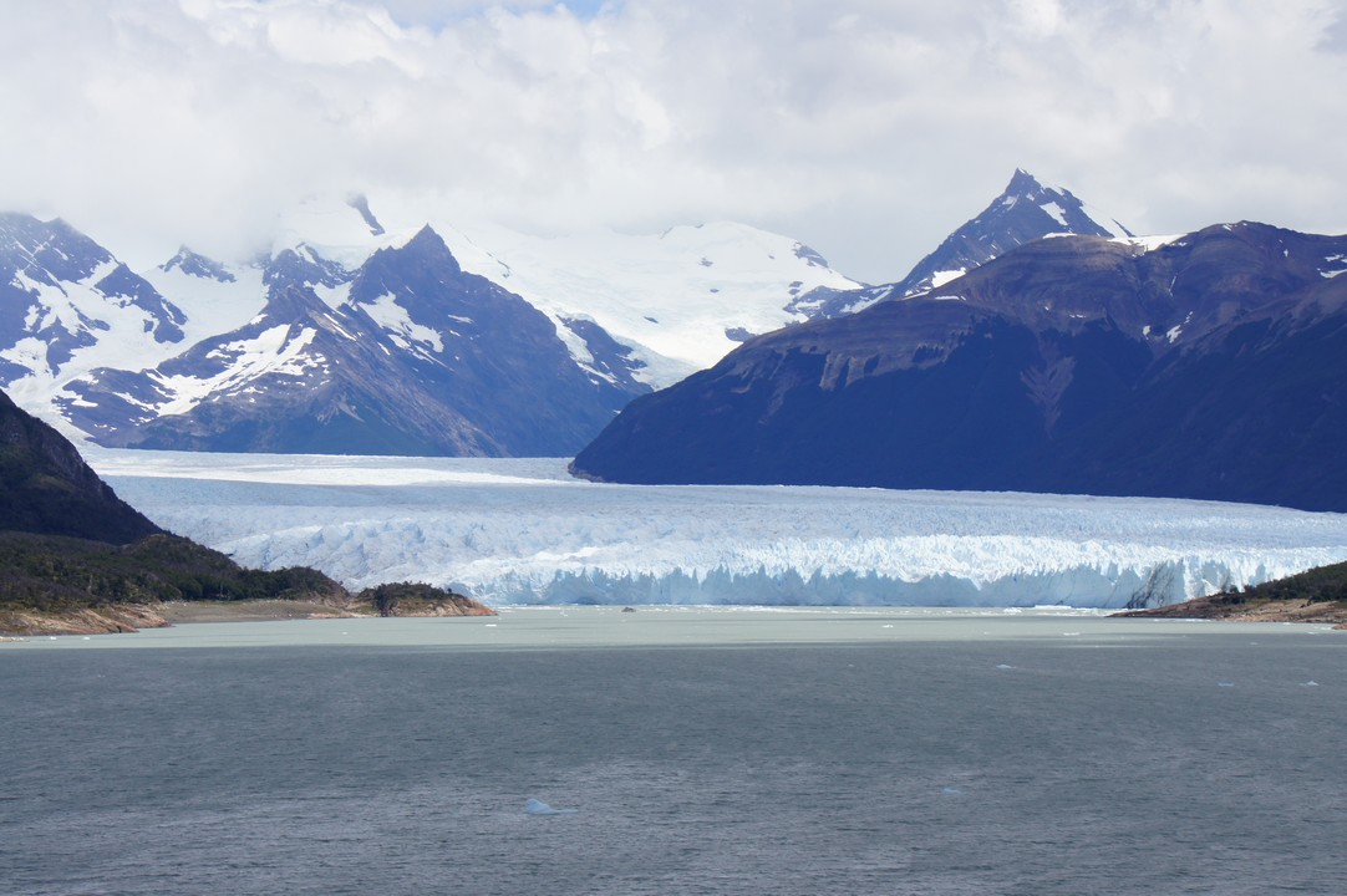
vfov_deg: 12.8
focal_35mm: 106
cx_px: 674
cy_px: 448
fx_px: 3982
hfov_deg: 19.2
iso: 200
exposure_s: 1/320
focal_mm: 71
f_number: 13
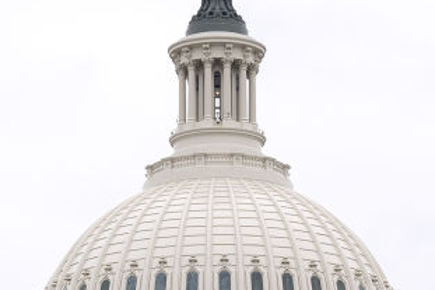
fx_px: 3502
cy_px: 257
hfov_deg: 7.1
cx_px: 189
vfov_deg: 4.7
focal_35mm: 290
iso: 125
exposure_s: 1/320
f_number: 4.5
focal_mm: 59
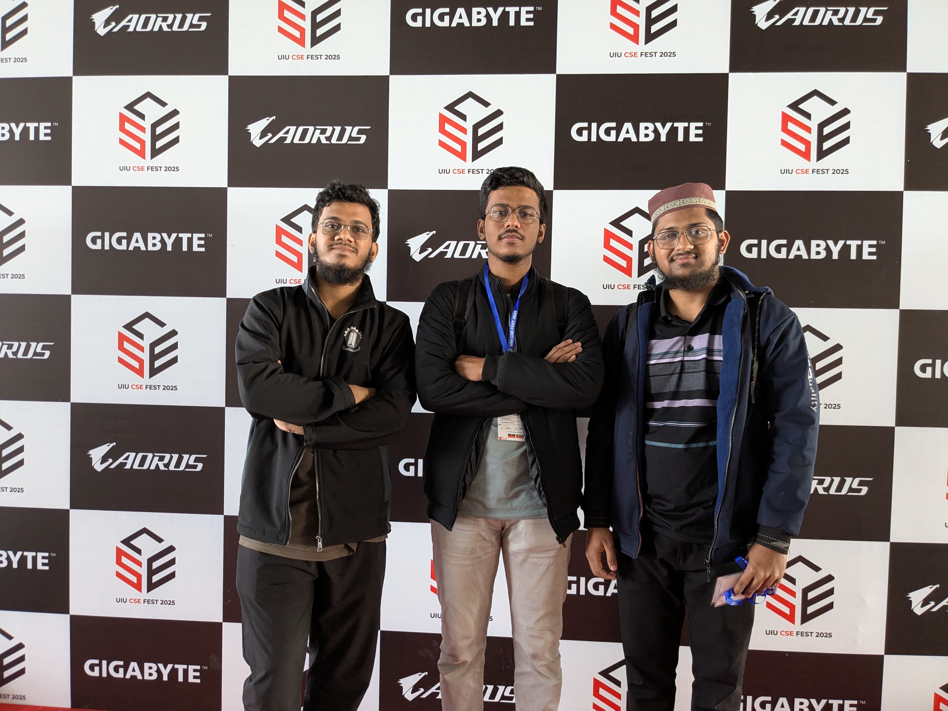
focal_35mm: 27
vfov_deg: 51.4
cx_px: 474
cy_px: 356
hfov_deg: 65.3
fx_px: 739
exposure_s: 1/25
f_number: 1.73
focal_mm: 4.38
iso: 204
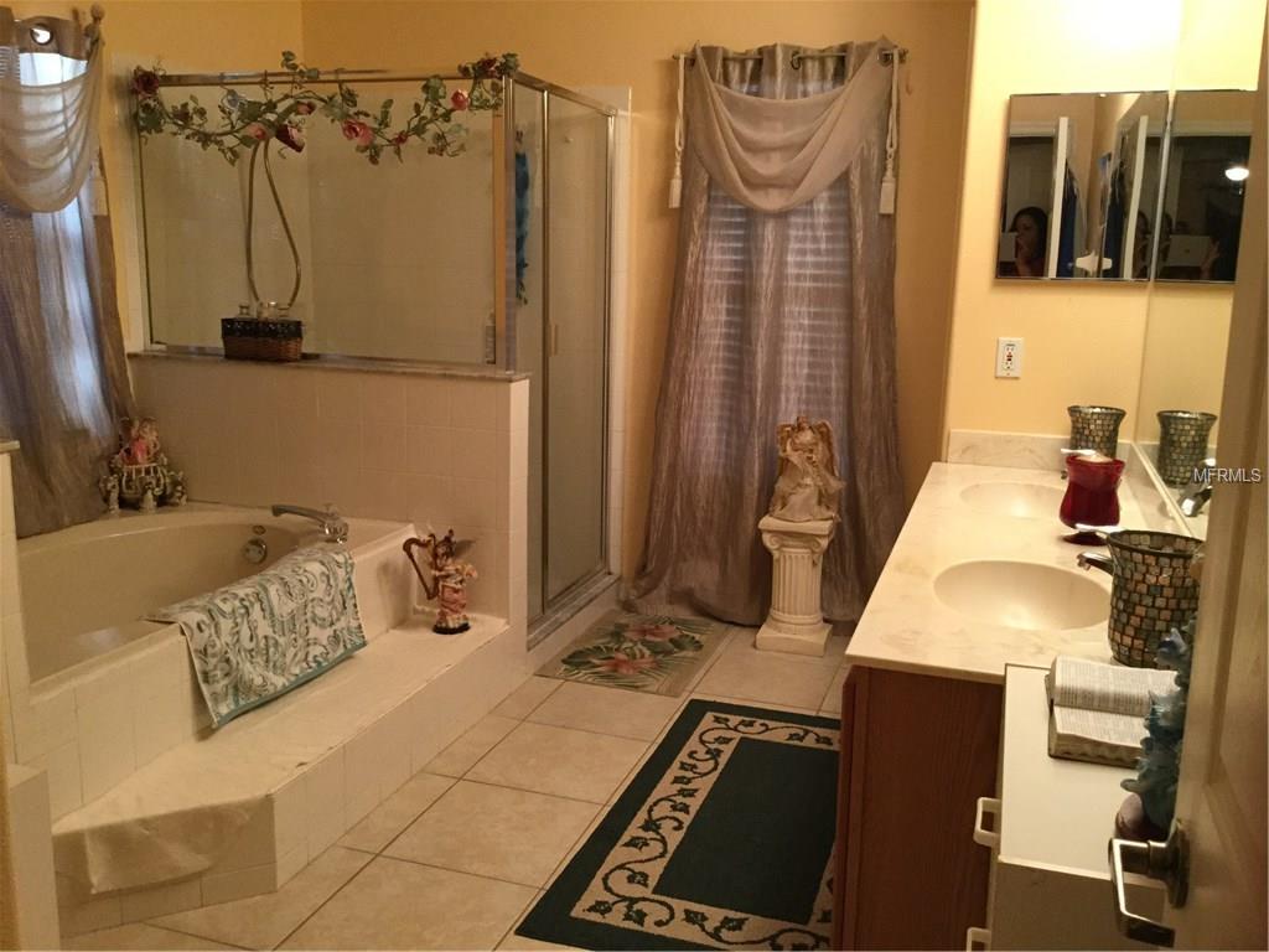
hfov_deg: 58.4
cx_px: 634
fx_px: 1136
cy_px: 476
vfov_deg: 45.4
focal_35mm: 31
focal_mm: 3.3
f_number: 2.4
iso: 125
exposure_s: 1/30
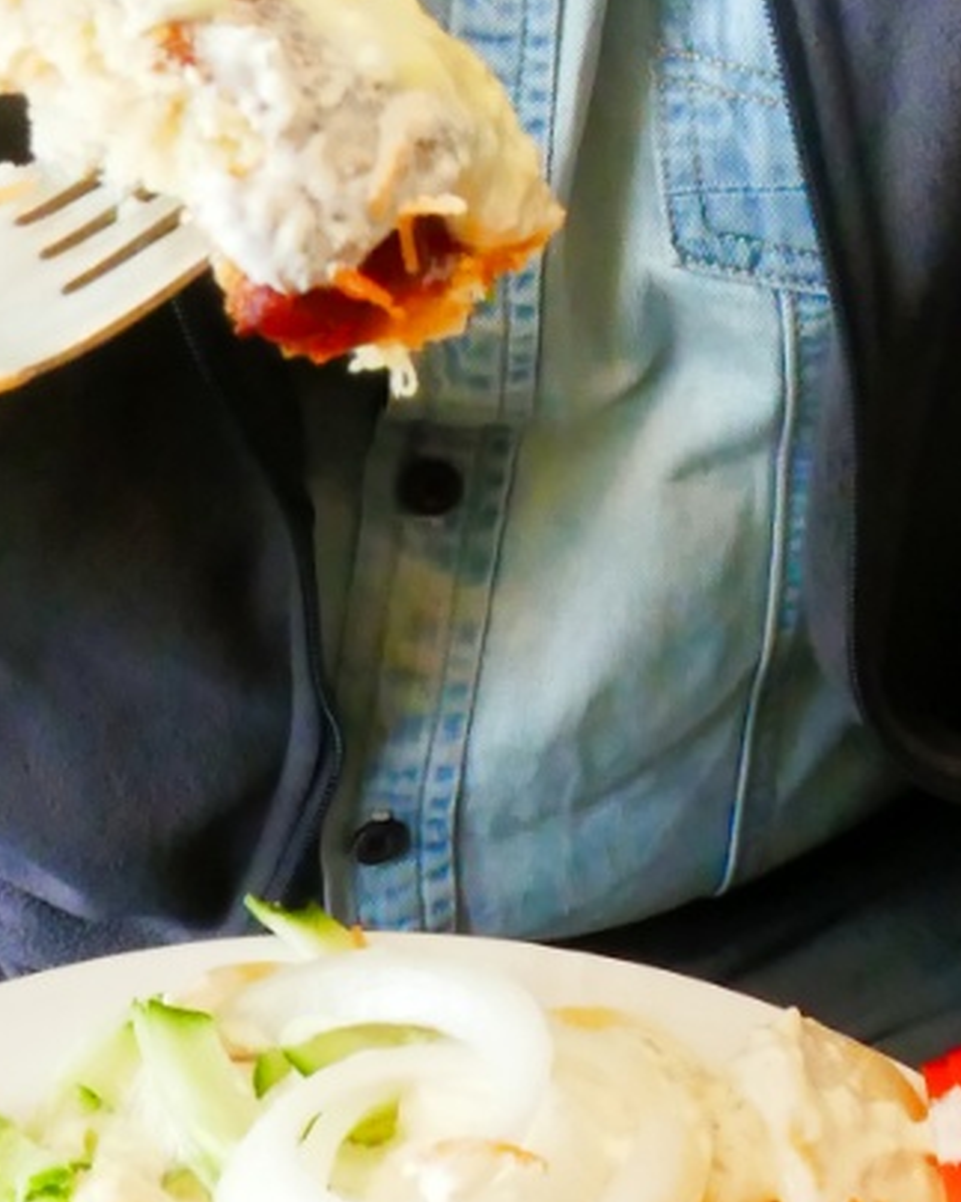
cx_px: 643
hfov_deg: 16.5
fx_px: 3308
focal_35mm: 93
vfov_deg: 19.1
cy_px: -342
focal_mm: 9.1
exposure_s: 1/60
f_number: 8
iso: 1600
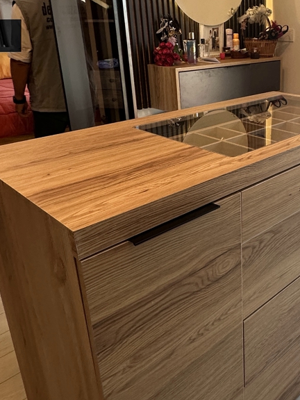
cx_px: 265
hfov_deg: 38.2
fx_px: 404
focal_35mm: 35
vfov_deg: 52.3
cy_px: 159
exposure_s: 1/99
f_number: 2.2
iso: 160
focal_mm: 2.22
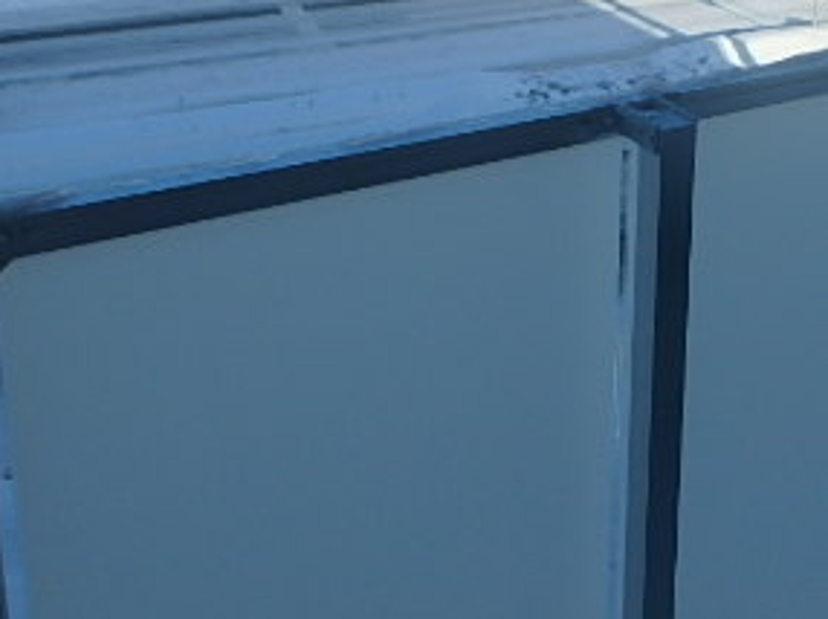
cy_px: -49
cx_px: 596
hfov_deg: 39.6
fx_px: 1123
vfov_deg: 28.3
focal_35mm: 47
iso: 125
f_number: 3.5
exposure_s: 1/1250
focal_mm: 3.7
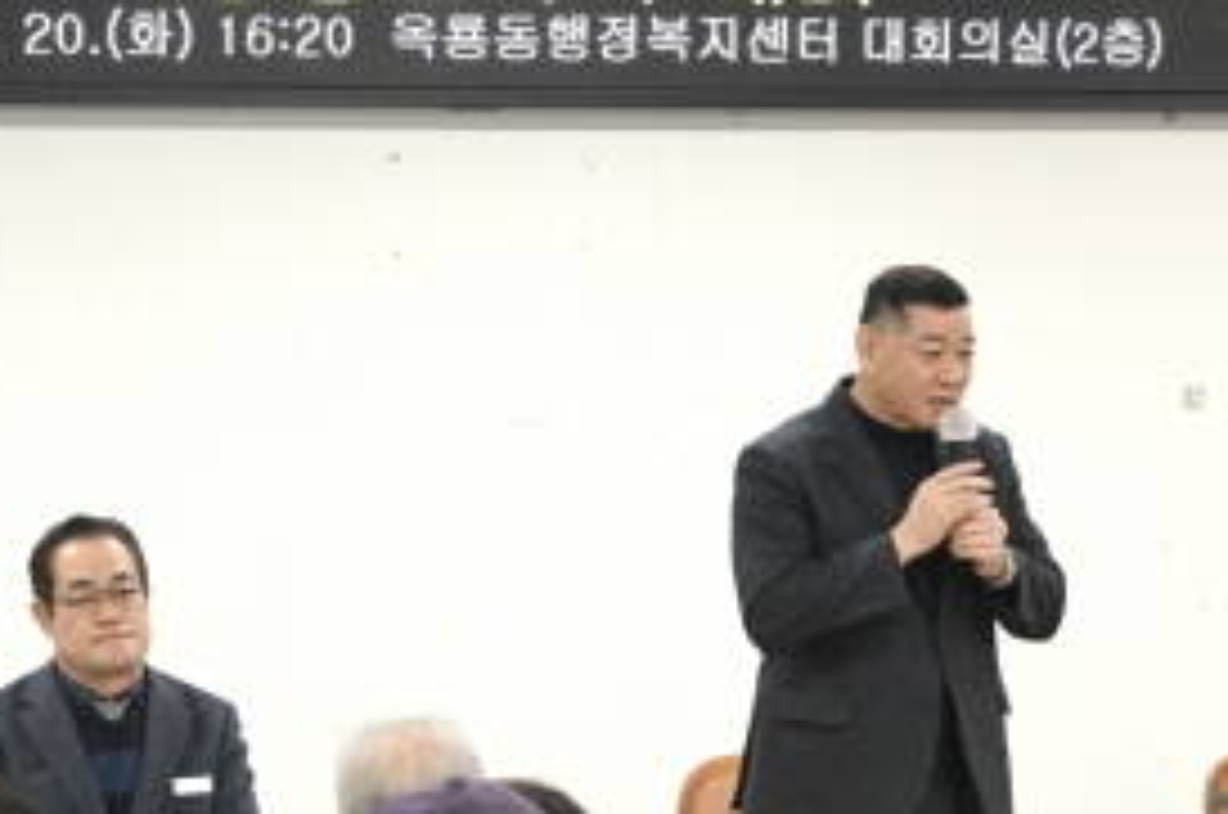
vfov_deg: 9.2
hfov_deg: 13.9
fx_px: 5040
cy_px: 634
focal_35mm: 148
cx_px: 511
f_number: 4.5
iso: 2000
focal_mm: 63
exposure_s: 1/160
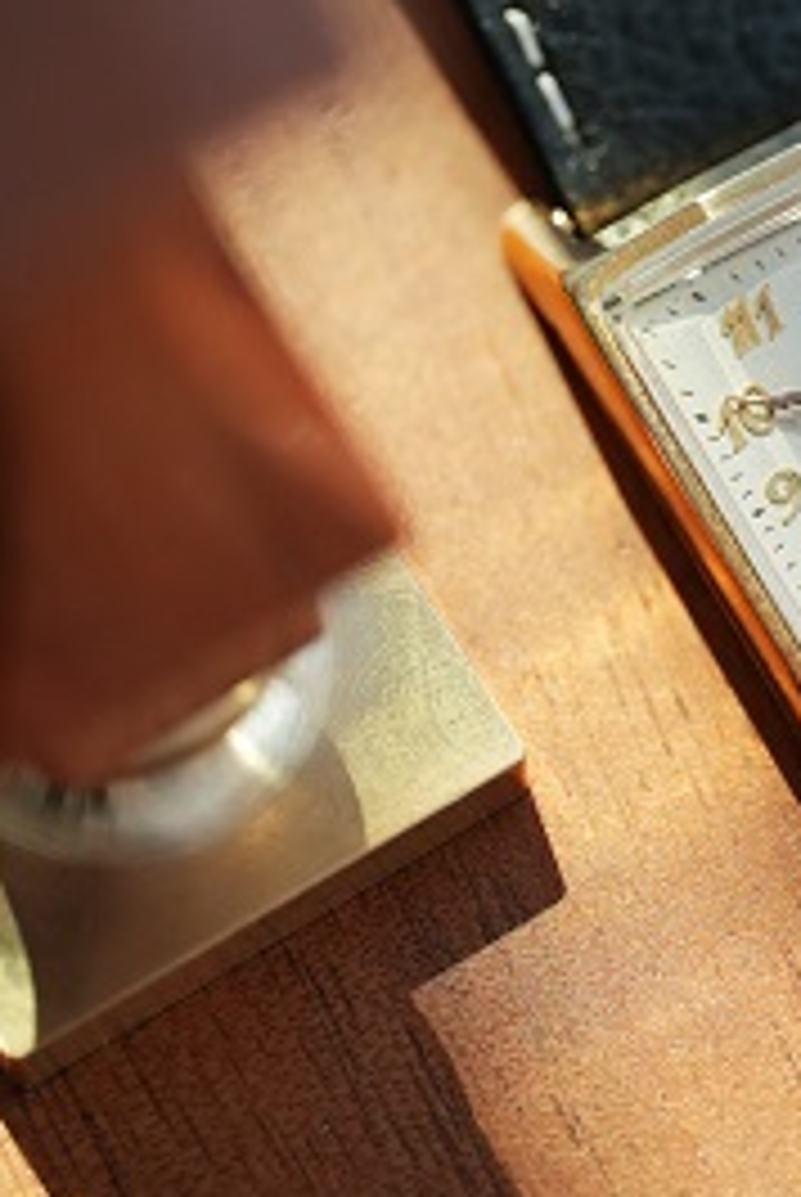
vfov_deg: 7.6
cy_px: 414
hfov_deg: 5.1
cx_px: 947
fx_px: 8954
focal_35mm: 269
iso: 1000
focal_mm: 105
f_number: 2.8
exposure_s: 1/250
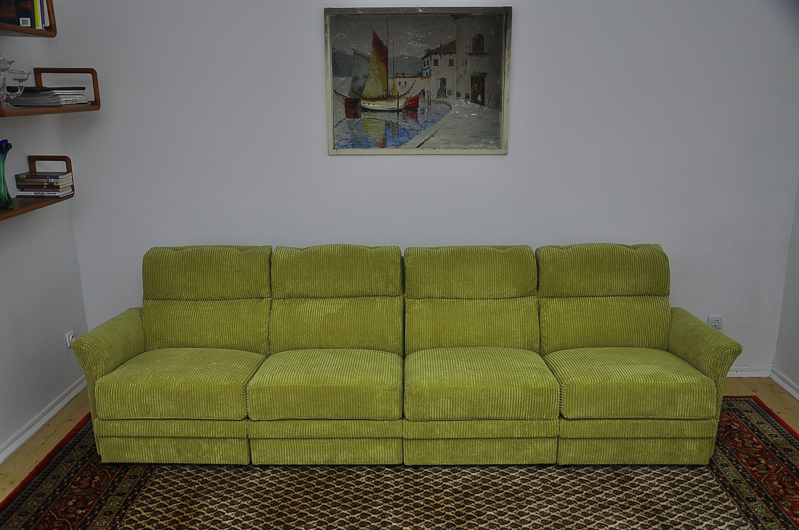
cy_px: 265
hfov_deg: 57.3
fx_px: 732
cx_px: 400
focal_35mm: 33
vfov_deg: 39.9
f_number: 4
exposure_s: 1/200
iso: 200
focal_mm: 22
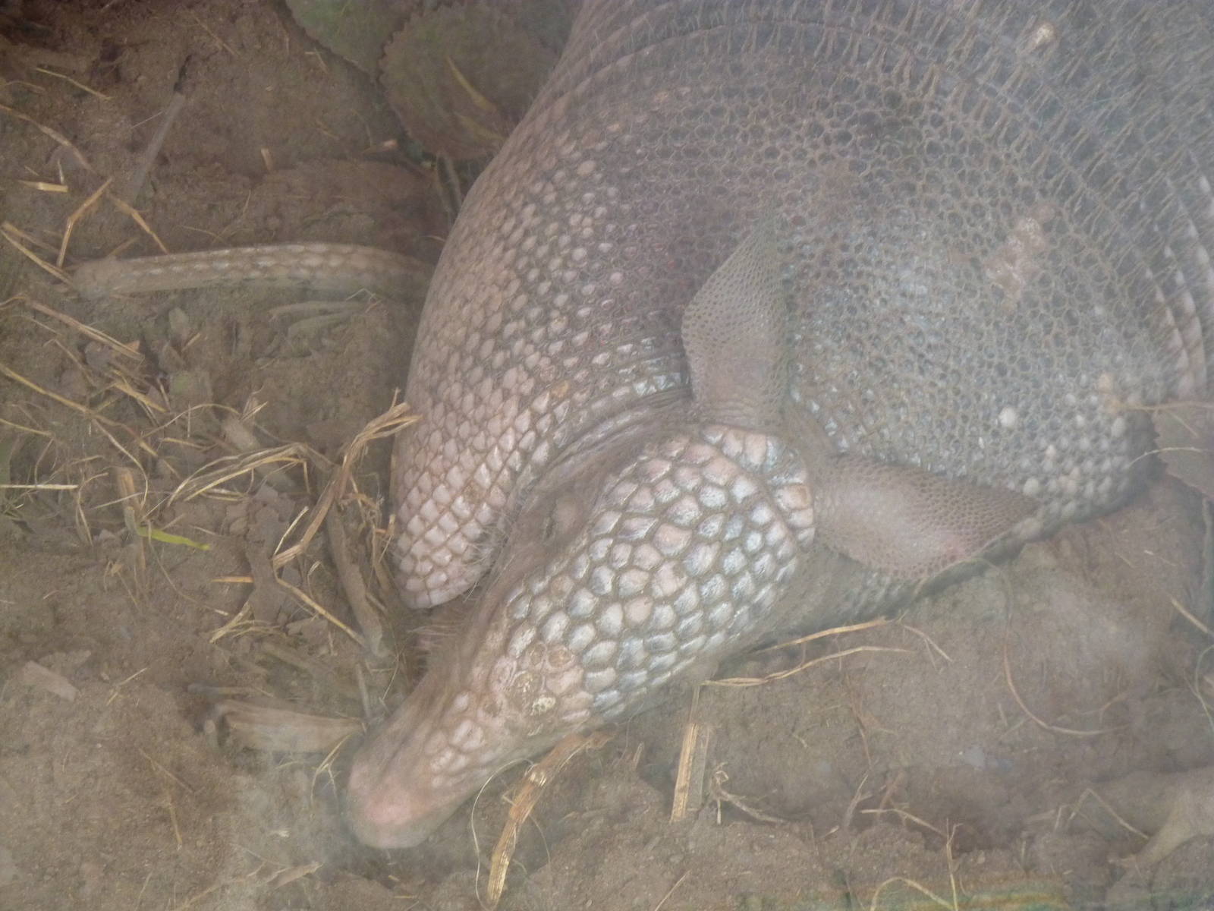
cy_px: 456
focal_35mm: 137
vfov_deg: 10.8
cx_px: 607
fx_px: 4805
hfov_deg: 14.4
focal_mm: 22.5
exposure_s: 1/50
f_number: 4.5
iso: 320
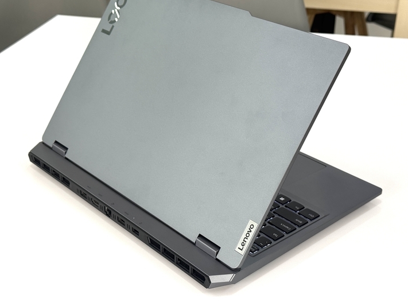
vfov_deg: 27.0
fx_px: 636
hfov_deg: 35.5
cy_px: 138
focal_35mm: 54
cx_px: 217
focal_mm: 6.76
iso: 64
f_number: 1.78
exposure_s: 1/173
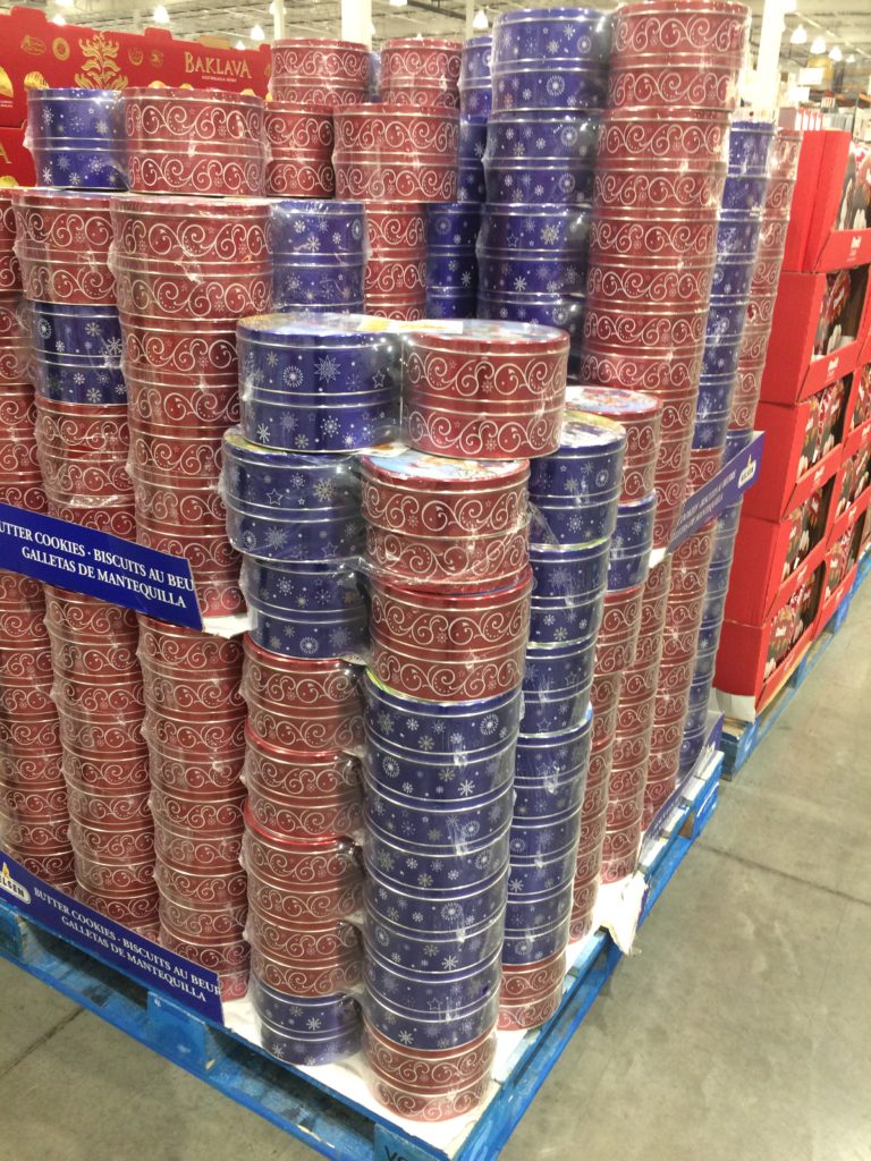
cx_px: 436
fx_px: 973
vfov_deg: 61.7
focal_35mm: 29
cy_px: 580
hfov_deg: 48.2
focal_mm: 4.15
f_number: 2.2
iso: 160
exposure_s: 1/30
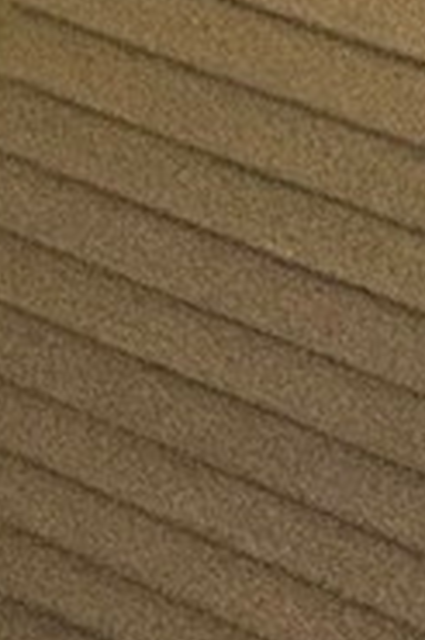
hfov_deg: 4.8
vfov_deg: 11.6
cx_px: -2315
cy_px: -1110
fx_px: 2235
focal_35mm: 126
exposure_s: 1/120
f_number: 2.2
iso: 400
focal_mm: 2.22
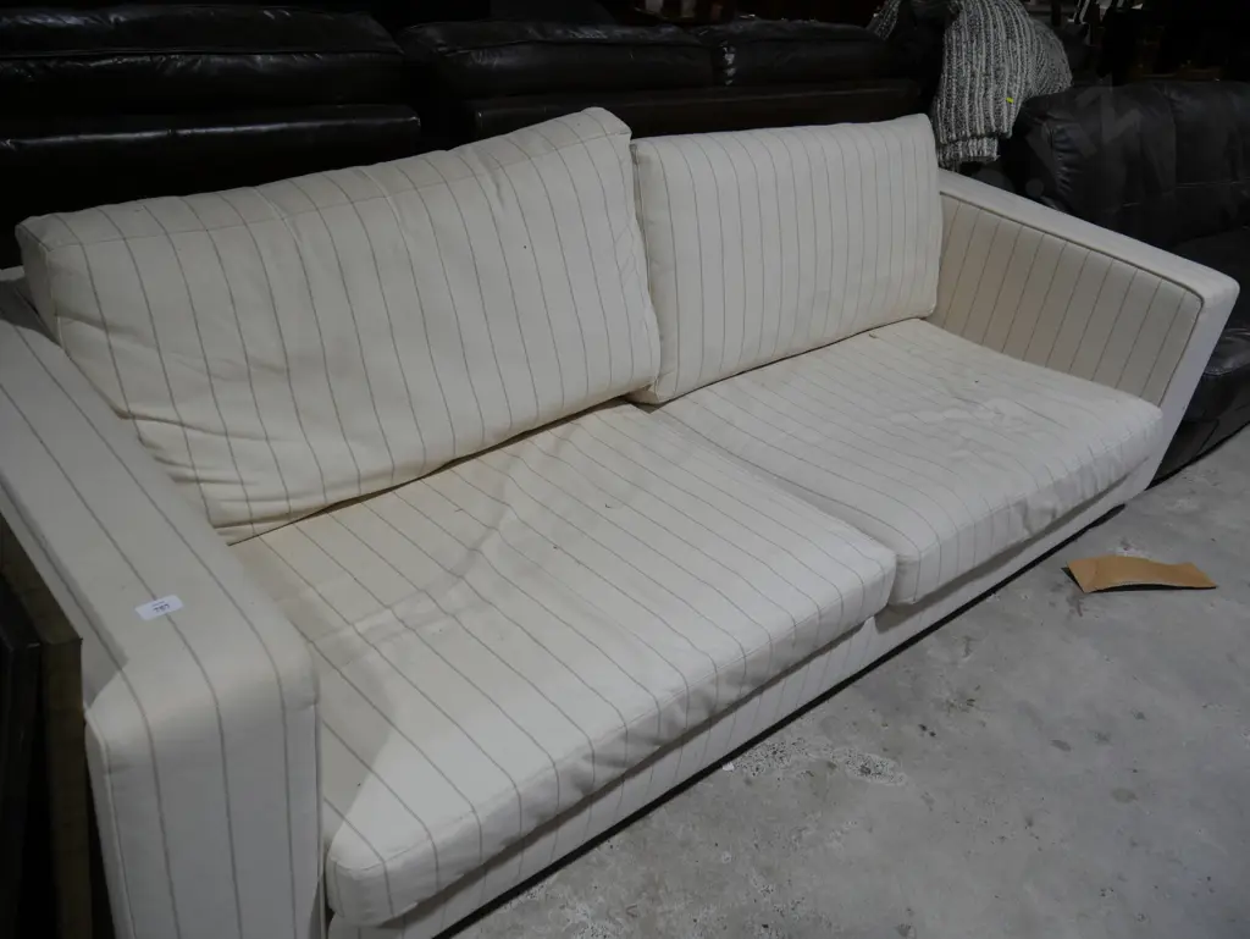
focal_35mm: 28
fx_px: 1012
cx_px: 625
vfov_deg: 49.8
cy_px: 470
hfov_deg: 63.4
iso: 200
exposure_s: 1/125
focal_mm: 14
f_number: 4
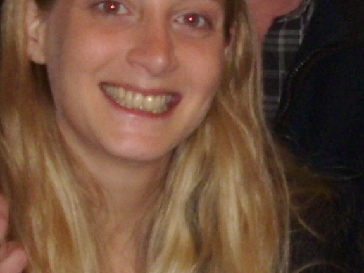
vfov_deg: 8.4
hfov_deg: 11.1
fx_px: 1850
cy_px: 144
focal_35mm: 176
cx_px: 393
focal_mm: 6.2
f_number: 2.8
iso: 50
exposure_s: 1/30
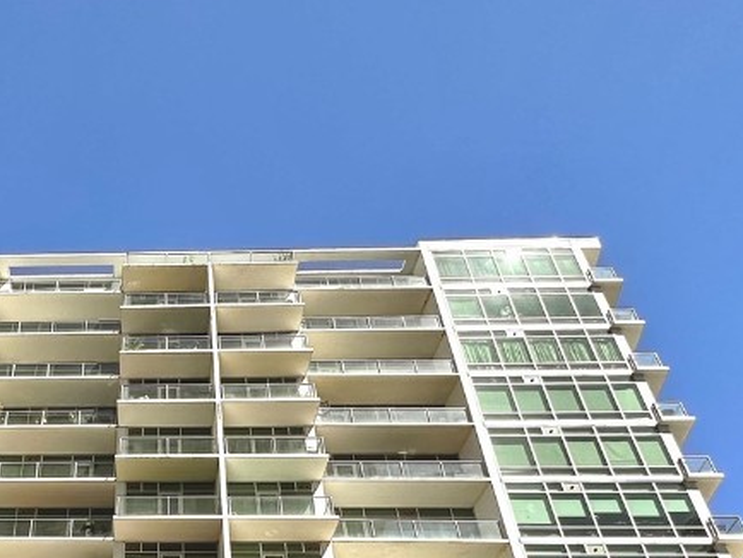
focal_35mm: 33
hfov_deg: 50.3
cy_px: 630
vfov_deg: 35.8
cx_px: 103
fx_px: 709
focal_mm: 2.22
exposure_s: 1/1276
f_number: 2.2
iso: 50
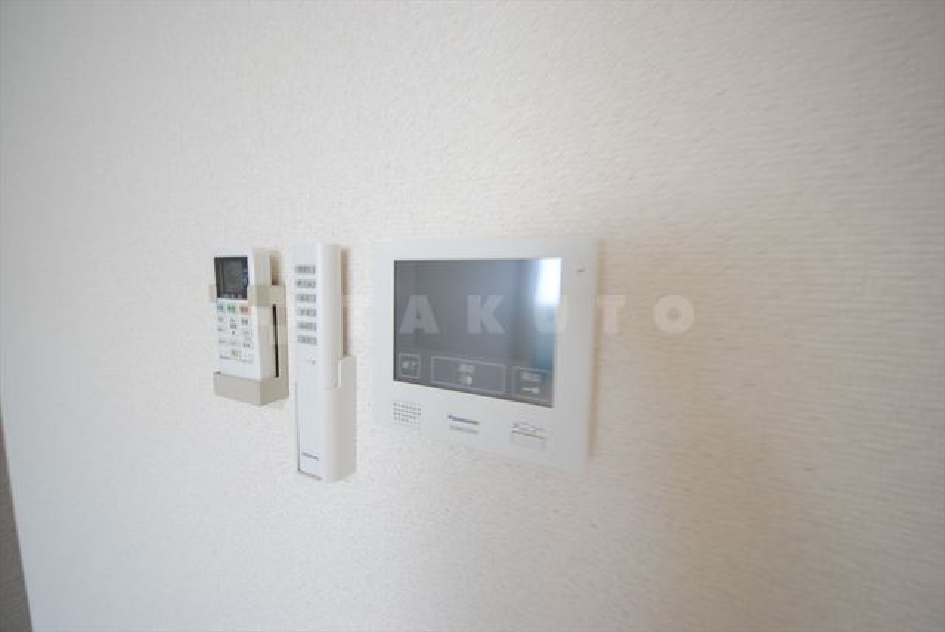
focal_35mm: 20
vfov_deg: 63.3
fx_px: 512
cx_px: 472
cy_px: 316
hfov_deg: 85.4
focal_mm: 13
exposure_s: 1/8
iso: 100
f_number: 5
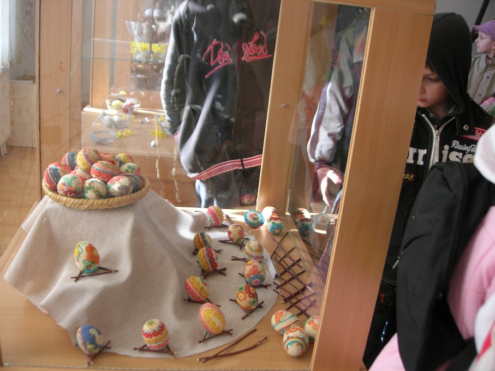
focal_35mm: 38
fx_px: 543
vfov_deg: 37.7
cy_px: 186
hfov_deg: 49.0
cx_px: 248
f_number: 2.8
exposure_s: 1/38.1
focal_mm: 7.8
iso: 64
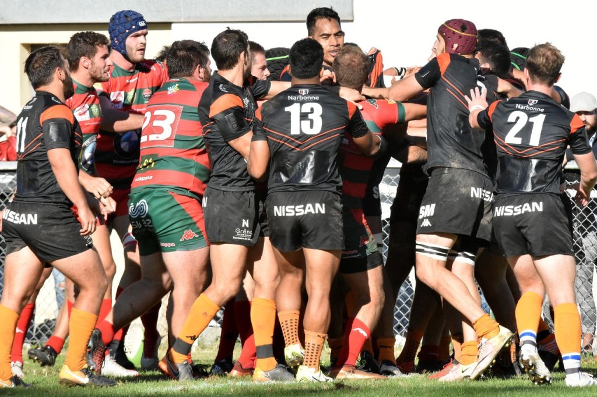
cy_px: 198
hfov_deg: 5.5
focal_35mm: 375
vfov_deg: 3.7
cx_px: 298
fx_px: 6216
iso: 1600
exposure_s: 1/1600
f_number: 13
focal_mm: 250
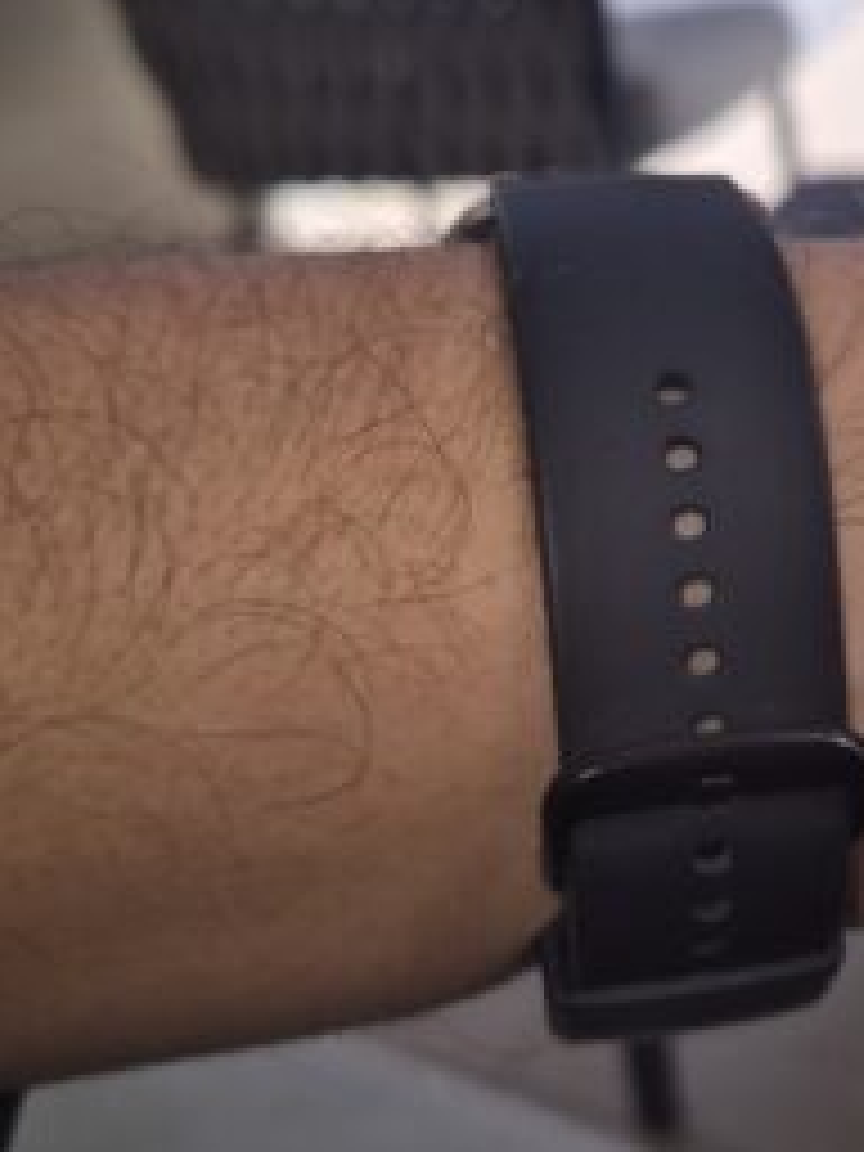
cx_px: 682
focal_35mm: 45
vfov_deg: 42.1
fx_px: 1498
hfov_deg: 31.4
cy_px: 576
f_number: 1.8
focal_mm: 5.4
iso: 25
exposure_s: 1/874
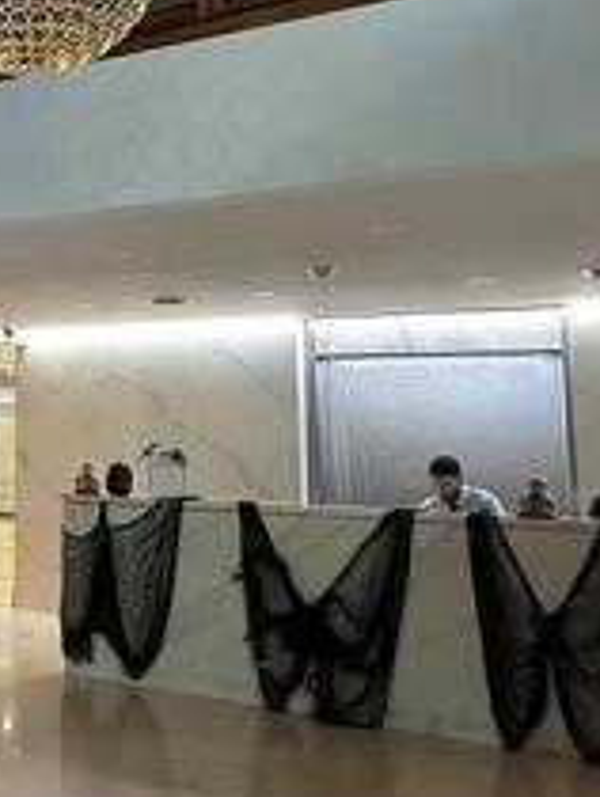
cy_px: 273
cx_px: -38
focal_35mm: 48
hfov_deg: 28.0
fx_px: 1107
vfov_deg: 39.2
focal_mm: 2.22
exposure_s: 1/120
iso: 320
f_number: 2.2
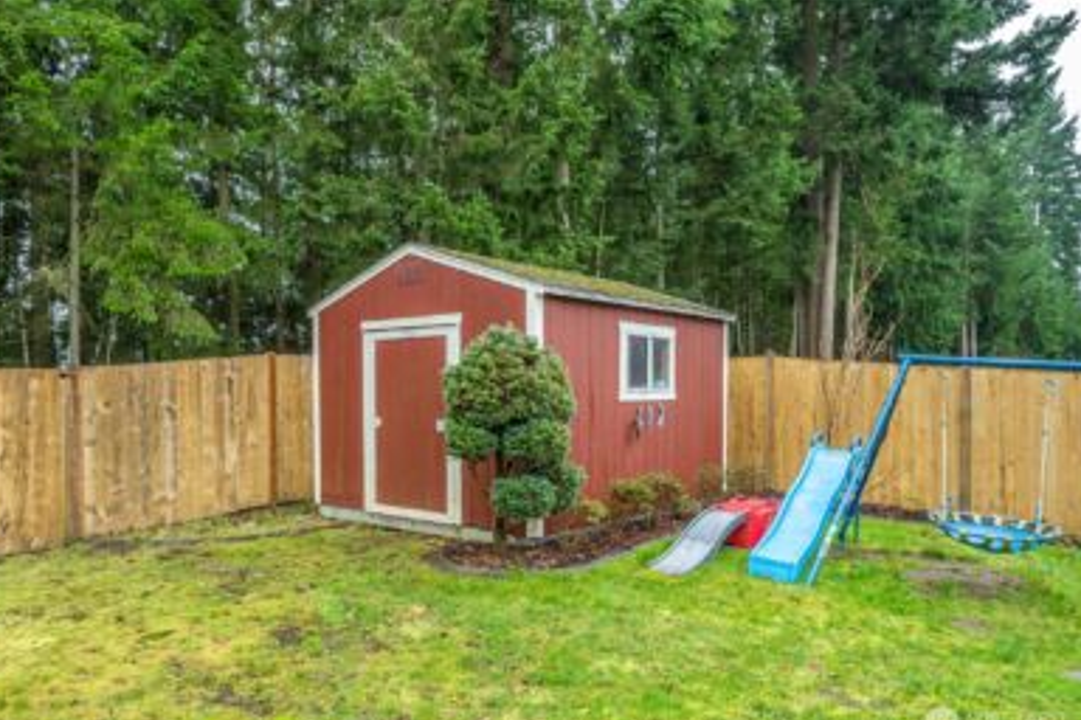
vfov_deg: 51.3
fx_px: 751
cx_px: 524
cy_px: 373
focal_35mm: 25
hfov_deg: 71.5
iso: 250
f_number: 6.7
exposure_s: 1/30
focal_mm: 24
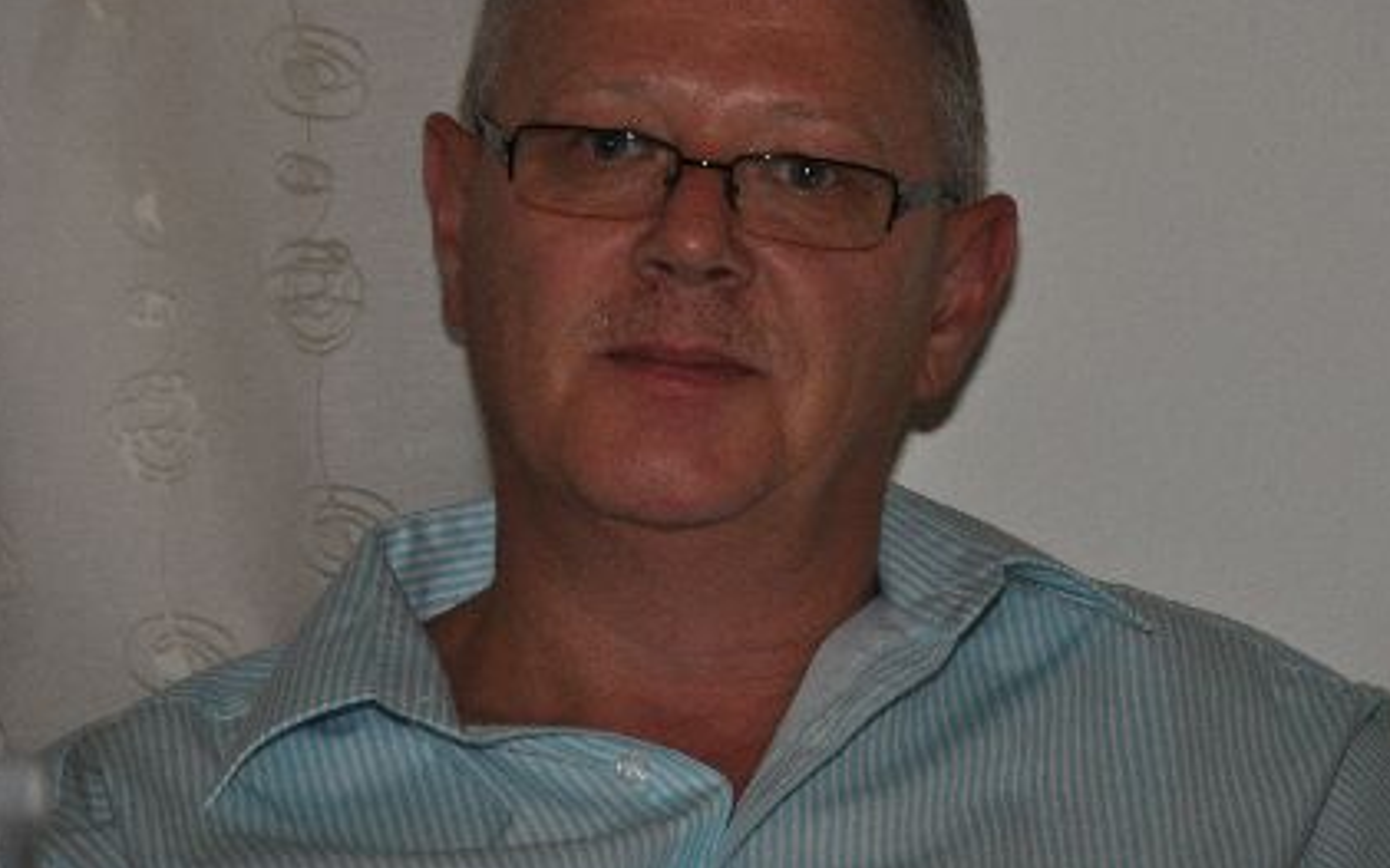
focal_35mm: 363
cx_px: 753
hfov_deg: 5.8
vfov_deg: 3.6
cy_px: 347
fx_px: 13749
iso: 800
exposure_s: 1/60
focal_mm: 200
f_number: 5.6
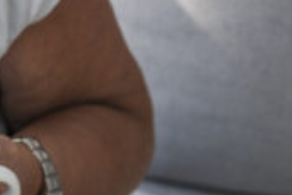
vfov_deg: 6.5
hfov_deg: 8.8
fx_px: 1695
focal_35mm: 209
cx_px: -434
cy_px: -92
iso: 100
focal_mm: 35
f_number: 3.5
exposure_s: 1/100
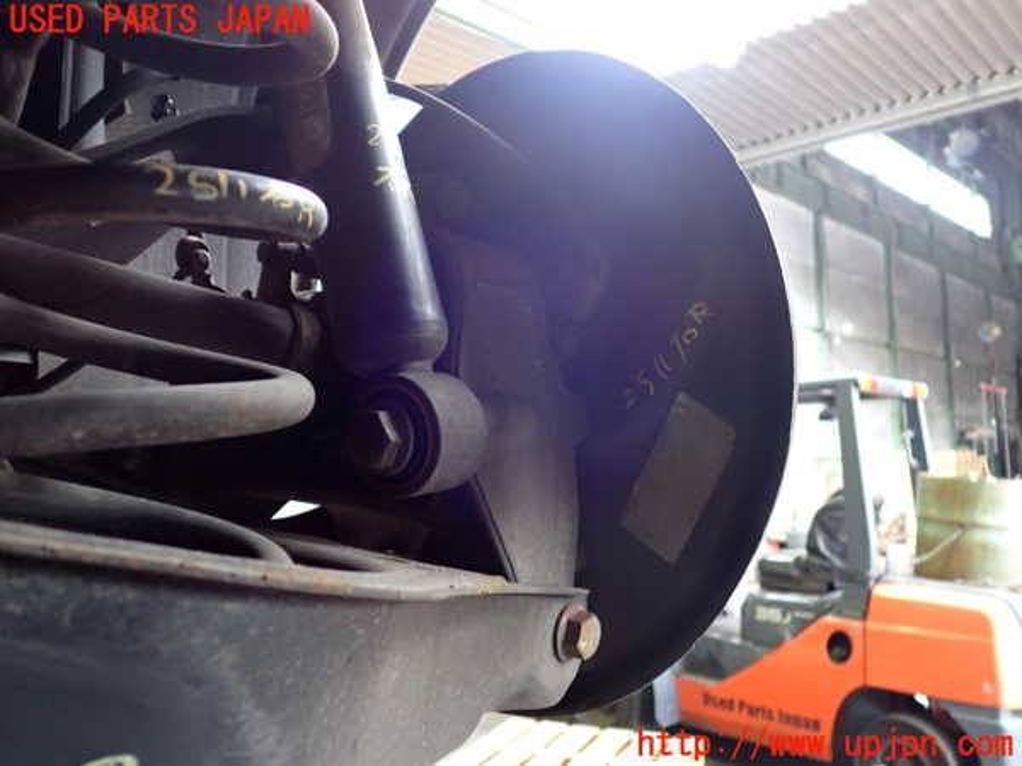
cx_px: 511
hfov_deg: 60.0
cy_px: 383
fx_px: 886
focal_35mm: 30
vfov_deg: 46.8
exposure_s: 1/30
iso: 320
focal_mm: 5.4
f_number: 2.3
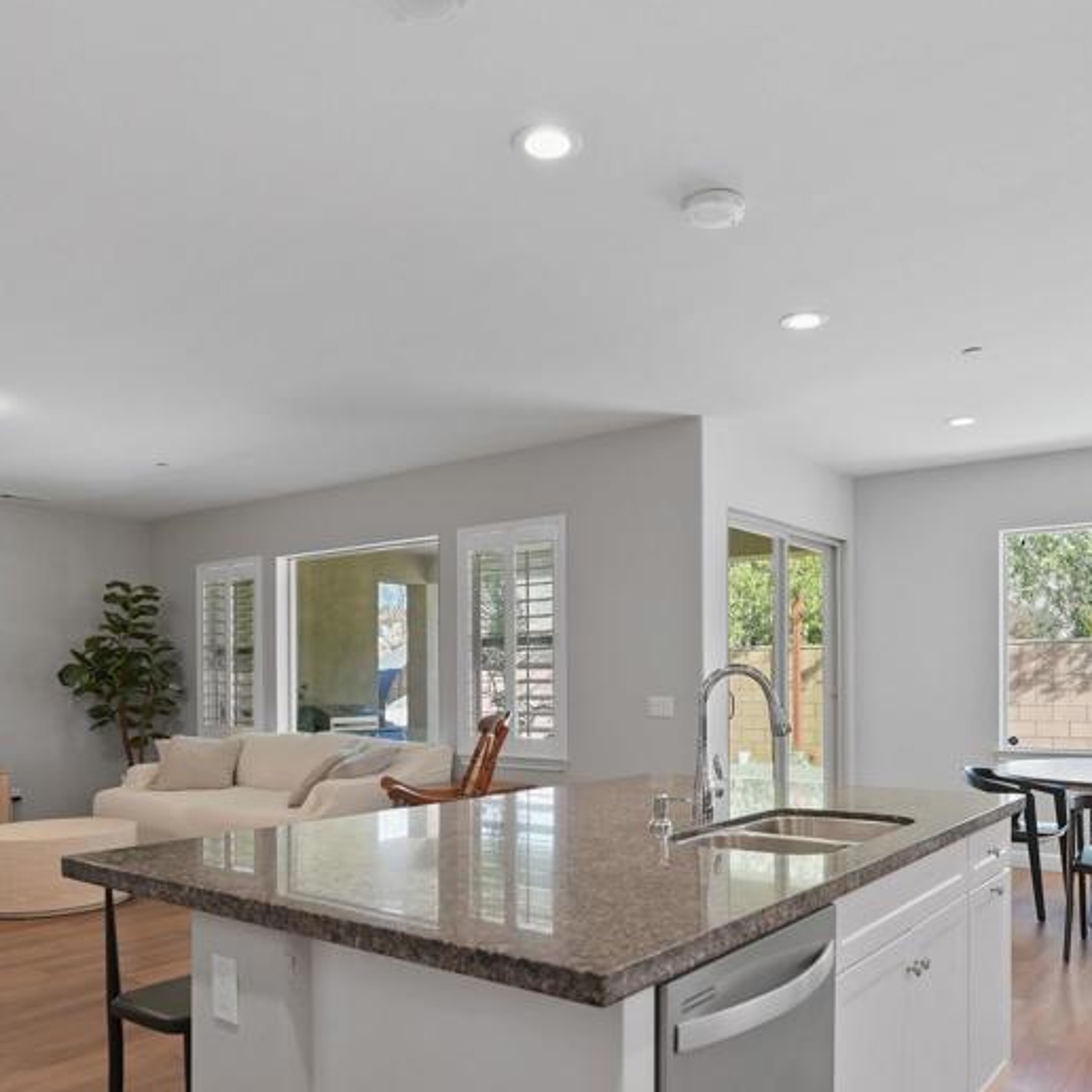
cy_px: 681
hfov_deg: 57.6
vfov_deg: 56.9
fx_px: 994
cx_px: 559
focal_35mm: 28
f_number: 4
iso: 400
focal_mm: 16.5
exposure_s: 1/15
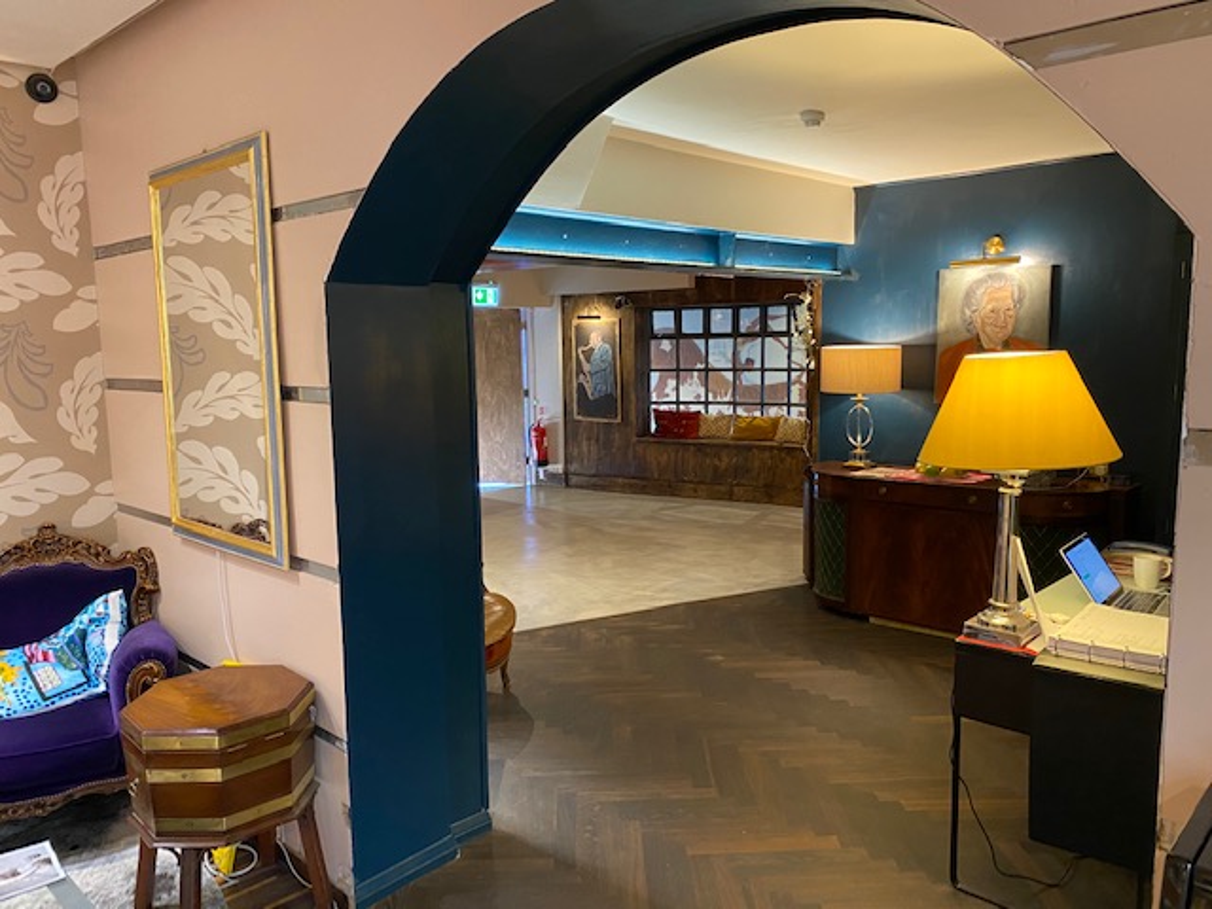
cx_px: 606
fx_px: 910
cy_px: 454
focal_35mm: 26
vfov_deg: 53.1
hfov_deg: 67.3
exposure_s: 1/50
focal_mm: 4.25
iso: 400
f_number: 1.8
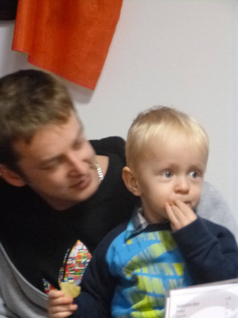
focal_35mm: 115
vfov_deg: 17.1
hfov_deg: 12.9
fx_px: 1054
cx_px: 119
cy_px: 159
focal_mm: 20.6
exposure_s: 1/10
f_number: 5.6
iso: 1000
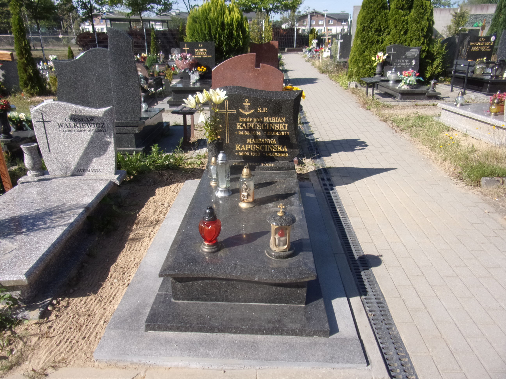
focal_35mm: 24
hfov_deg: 71.6
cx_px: 253
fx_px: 351
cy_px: 190
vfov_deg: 56.8
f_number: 3.3
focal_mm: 4.3
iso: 80
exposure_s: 1/850
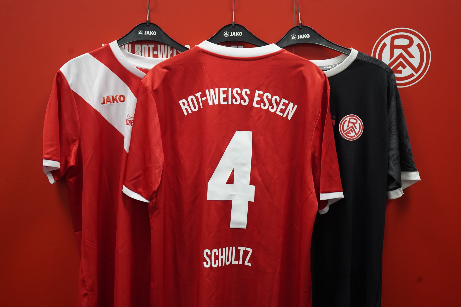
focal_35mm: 42
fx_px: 538
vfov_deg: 31.9
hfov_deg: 46.4
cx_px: 230
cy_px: 154
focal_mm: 42
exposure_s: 1/160
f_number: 5
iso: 2500
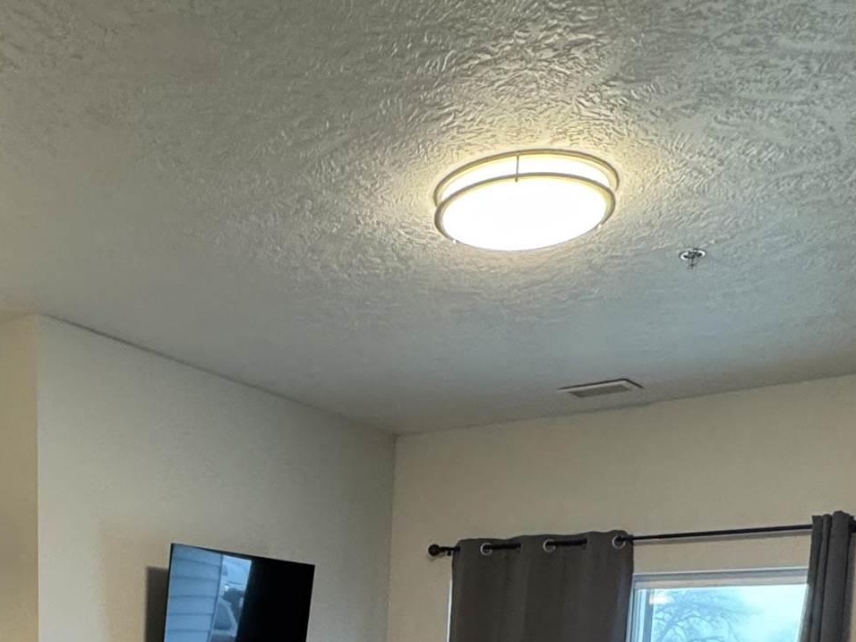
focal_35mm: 45
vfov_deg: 26.9
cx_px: 220
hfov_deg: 40.9
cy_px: 845
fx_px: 1113
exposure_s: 1/60
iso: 320
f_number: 2.2
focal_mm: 2.22
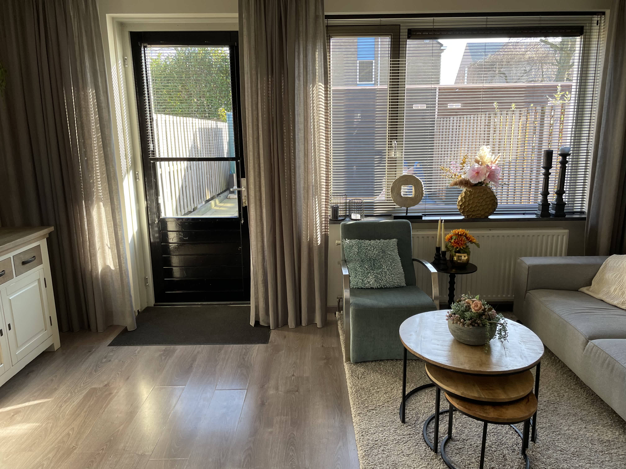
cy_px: 234
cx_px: 313
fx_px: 470
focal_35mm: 26
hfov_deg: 67.3
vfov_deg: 53.1
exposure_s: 1/121
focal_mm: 4.2
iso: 50
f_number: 1.6
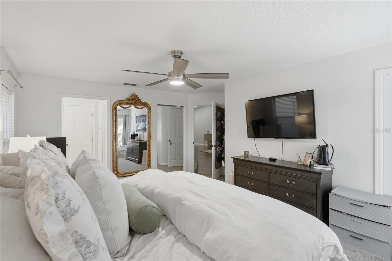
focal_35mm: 18
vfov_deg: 68.9
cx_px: 196
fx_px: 191
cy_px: 130
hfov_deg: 91.6
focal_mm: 17.5
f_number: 5.6
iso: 1600
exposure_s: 1/3200
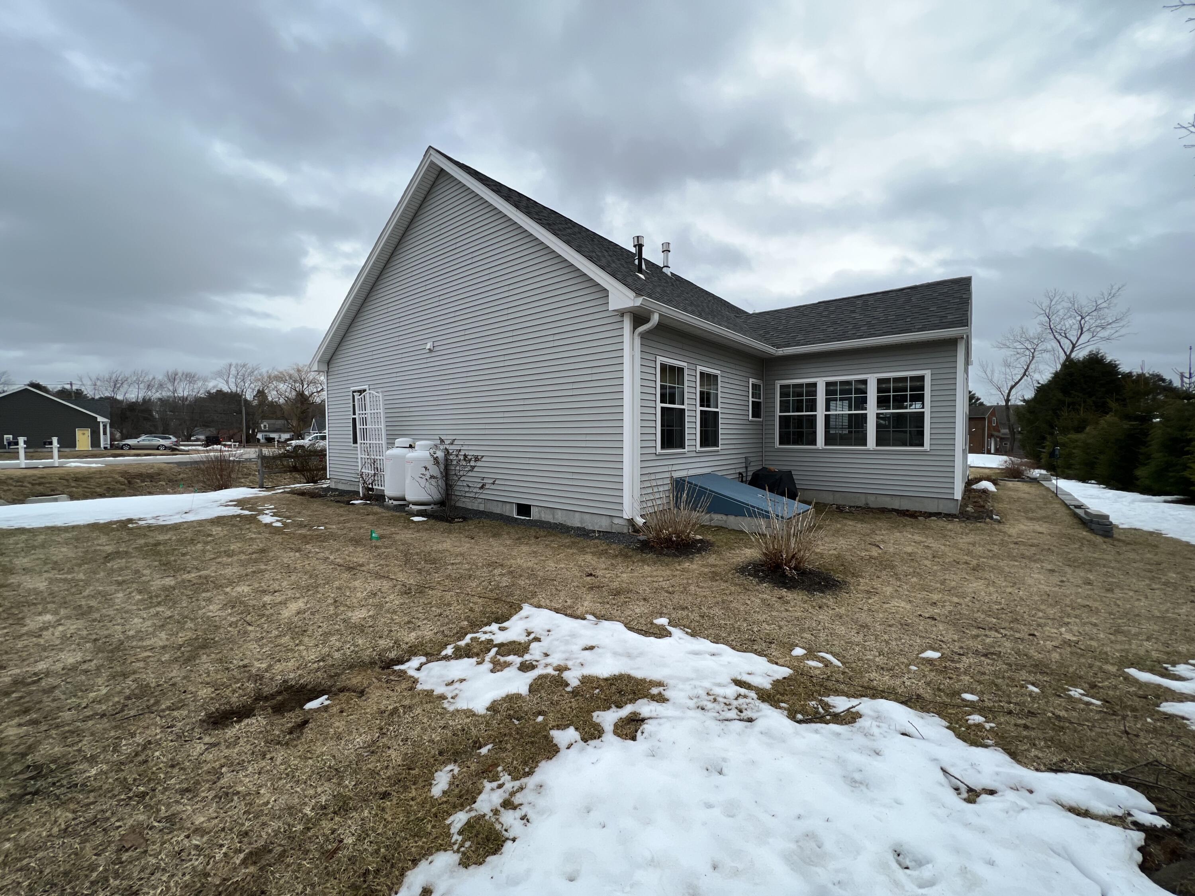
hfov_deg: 106.2
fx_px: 449
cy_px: 448
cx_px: 598
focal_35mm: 13
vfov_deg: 89.9
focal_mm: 1.57
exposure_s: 1/809
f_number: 1.8
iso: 32
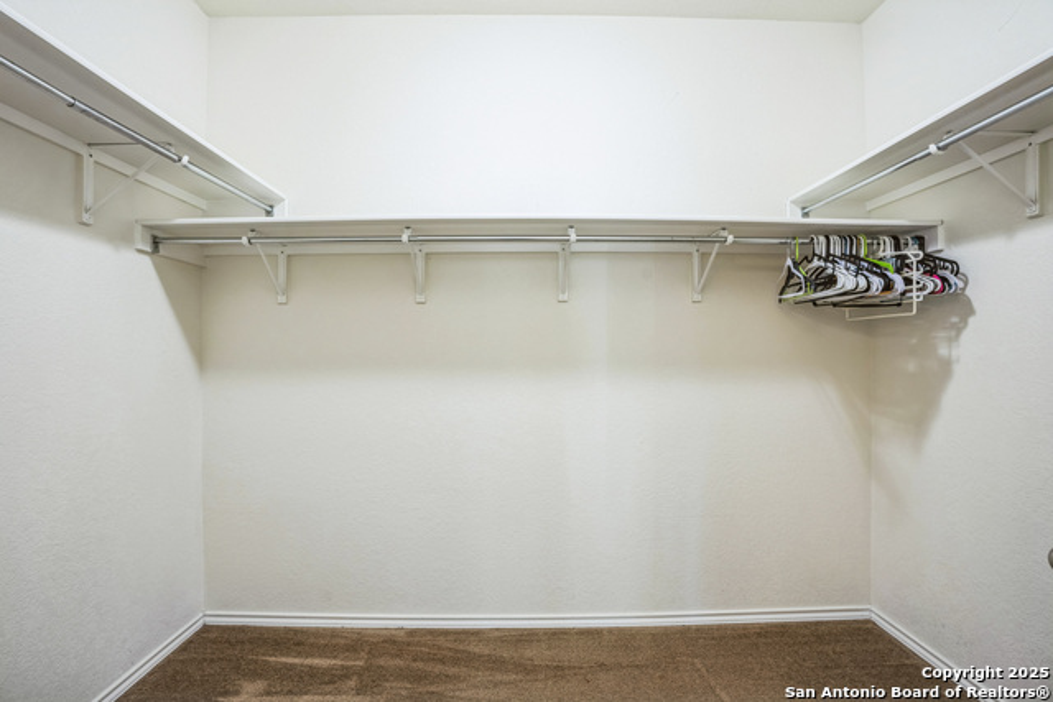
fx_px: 468
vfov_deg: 73.8
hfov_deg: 96.7
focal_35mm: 16
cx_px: 526
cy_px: 351
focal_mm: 16
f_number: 8
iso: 320
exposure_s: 1/10
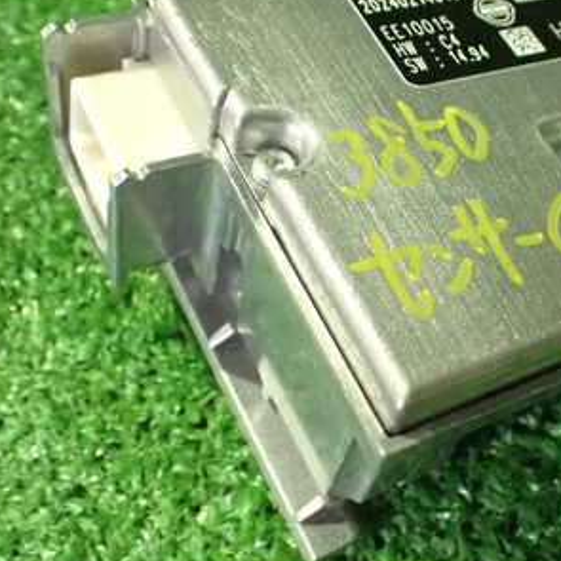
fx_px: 990
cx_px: 458
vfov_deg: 31.5
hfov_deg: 30.8
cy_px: 219
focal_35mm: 54
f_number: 2.3
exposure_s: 1/30
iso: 1600
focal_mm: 5.4
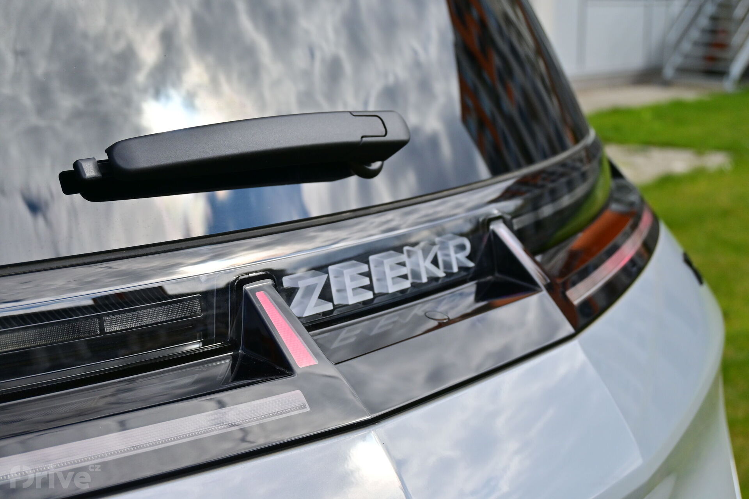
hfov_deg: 32.6
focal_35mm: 62
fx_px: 1279
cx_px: 374
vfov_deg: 22.1
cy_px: 250
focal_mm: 41
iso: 400
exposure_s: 1/2500
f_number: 6.3
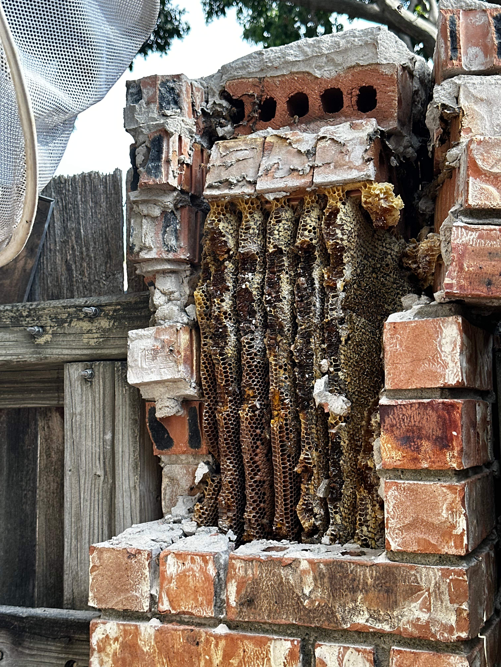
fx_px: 926
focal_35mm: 48
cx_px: 250
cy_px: 334
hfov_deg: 30.3
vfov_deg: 39.7
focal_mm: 6.86
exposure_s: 1/426
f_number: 1.78
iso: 64
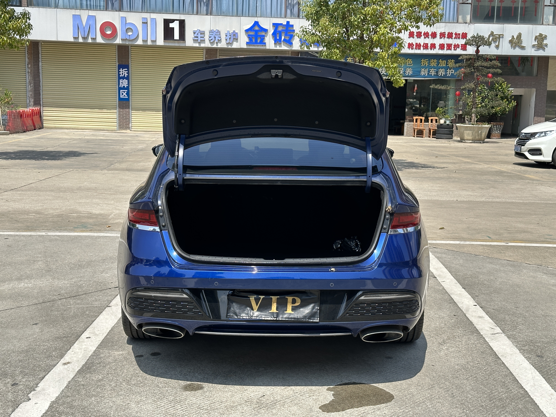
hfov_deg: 39.7
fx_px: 771
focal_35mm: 48
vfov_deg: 30.3
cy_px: 208
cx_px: 278
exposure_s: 1/2667
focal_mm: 6.86
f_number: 1.78
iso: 64
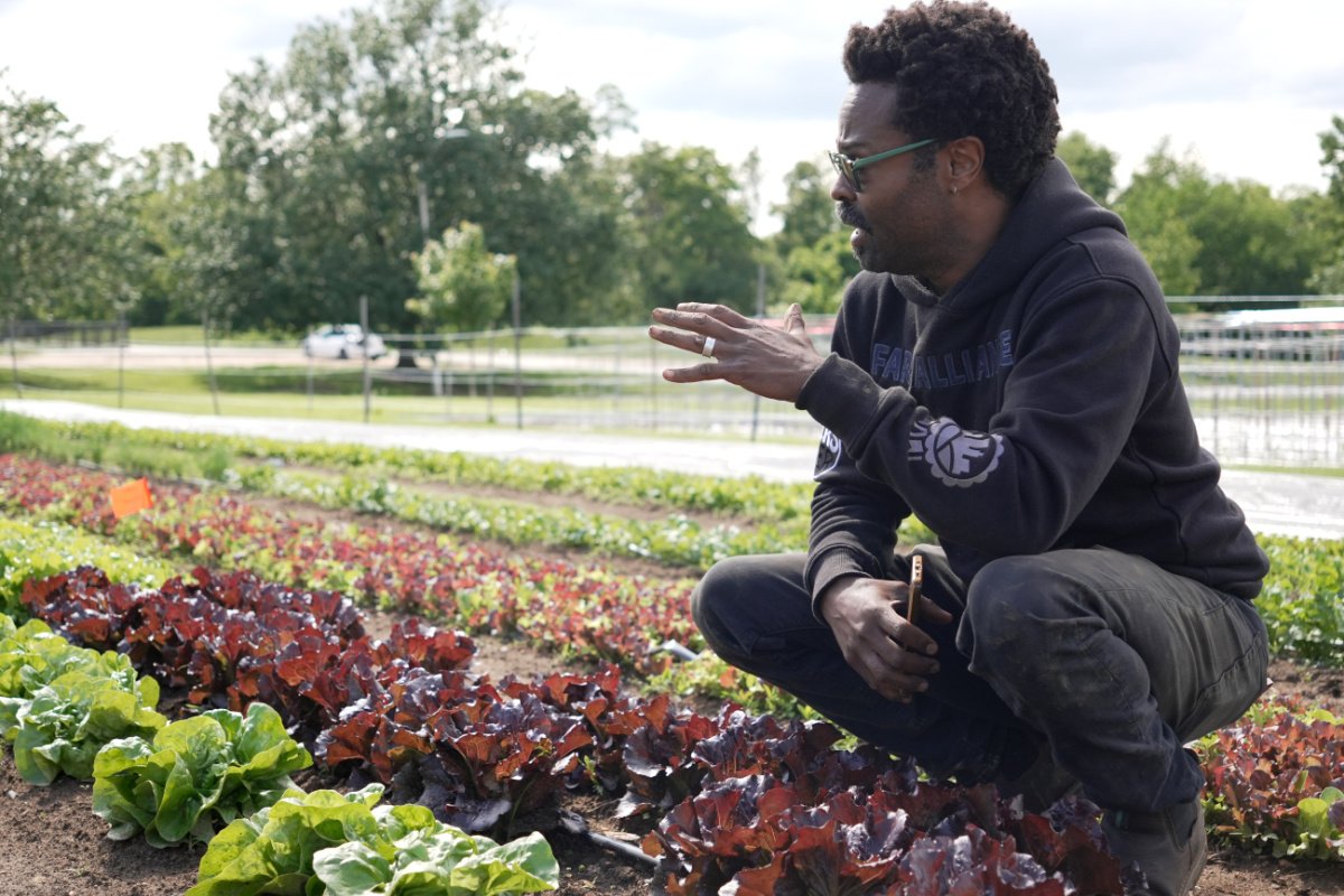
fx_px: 1618
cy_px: 448
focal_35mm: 43
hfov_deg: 45.1
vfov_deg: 30.9
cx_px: 672
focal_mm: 28.9
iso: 320
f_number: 2.8
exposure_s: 1/1600
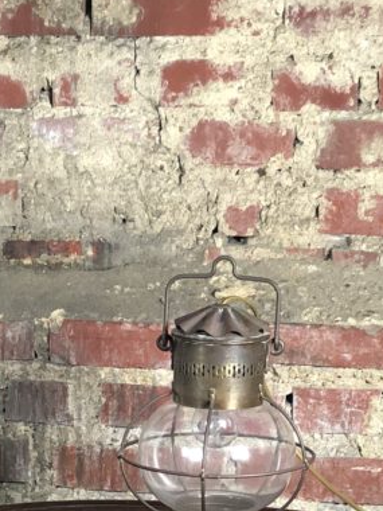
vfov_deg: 13.7
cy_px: 598
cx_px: -11
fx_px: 2065
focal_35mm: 140
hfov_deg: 10.5
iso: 160
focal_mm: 6
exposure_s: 1/25
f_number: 2.4
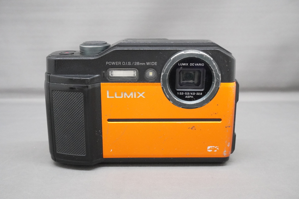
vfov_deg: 31.8
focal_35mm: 42
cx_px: 150
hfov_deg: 46.4
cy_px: 100
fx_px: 349
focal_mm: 28
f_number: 11
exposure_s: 1/50
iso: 6400
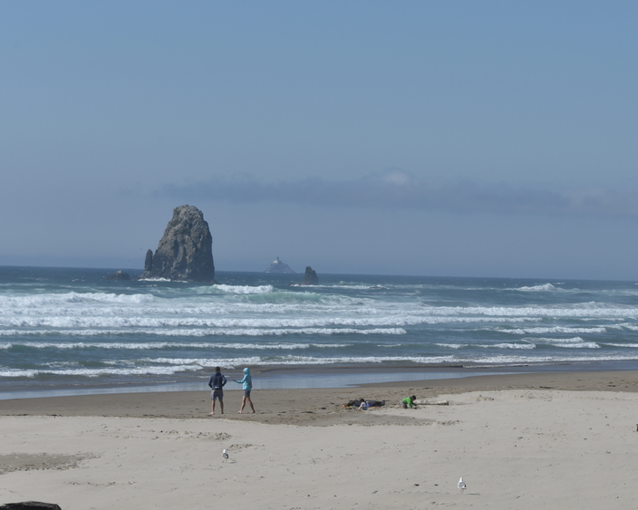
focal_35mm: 157
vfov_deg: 9.8
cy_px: 227
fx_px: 2964
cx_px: 546
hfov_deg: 12.2
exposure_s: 1/400
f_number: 10
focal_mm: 92
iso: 100
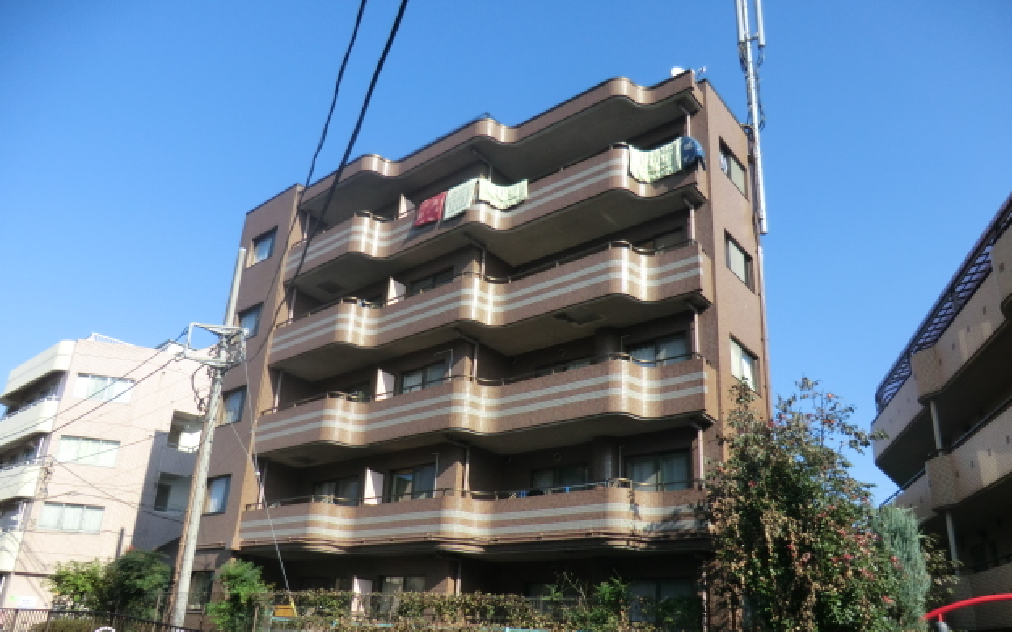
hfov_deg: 70.4
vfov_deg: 47.2
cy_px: 386
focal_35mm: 26
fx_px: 717
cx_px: 504
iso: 80
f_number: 3.2
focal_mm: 4.3
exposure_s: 1/640
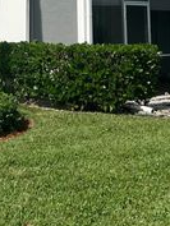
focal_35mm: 98
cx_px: 1
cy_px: -73
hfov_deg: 14.9
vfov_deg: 18.5
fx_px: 641
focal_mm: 5.7
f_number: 1.5
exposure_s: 1/9434
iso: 50
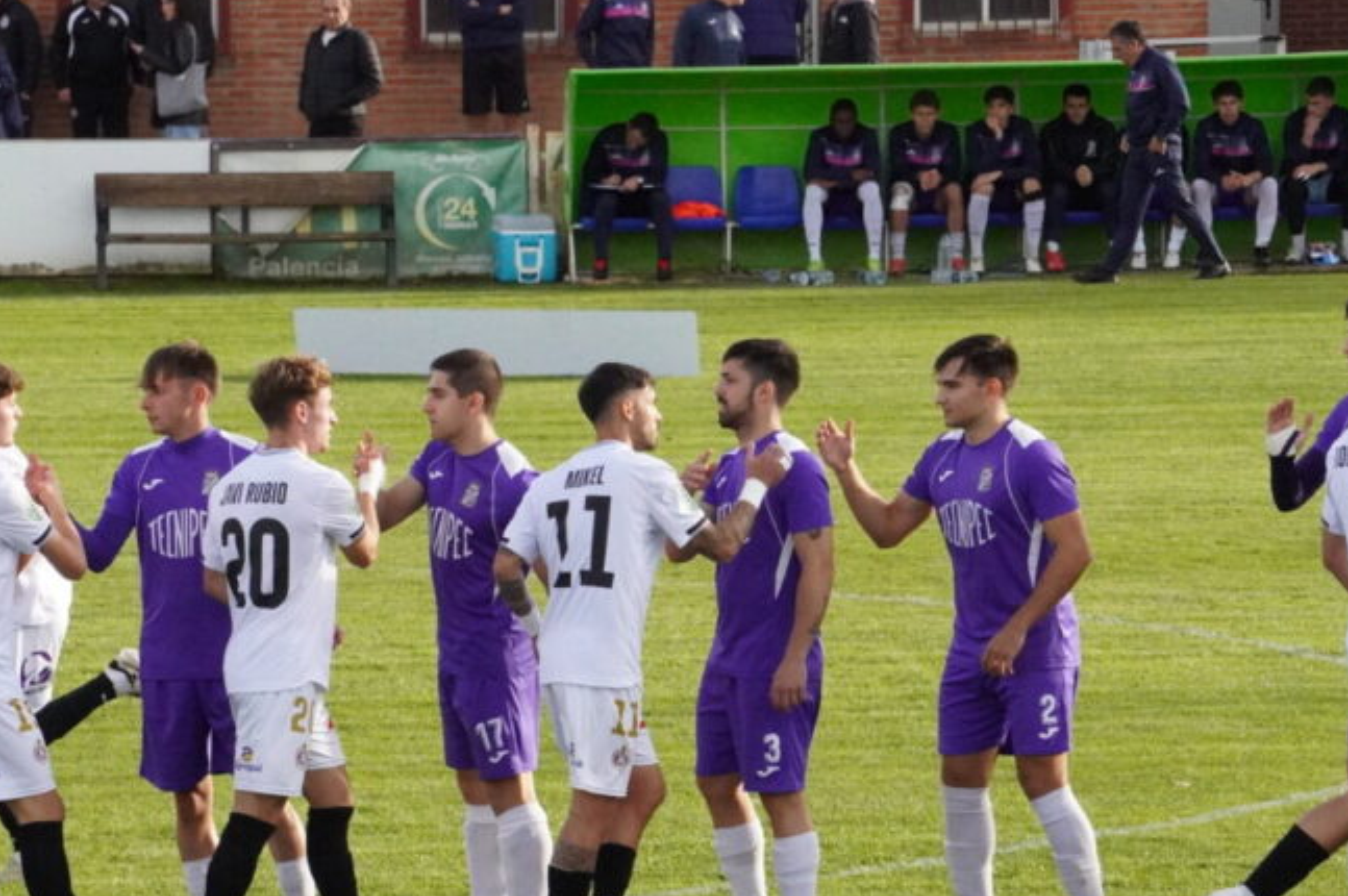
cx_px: 513
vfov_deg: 4.1
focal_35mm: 335
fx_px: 12523
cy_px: 547
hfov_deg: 6.2
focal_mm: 141
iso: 6400
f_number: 13
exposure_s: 1/2000
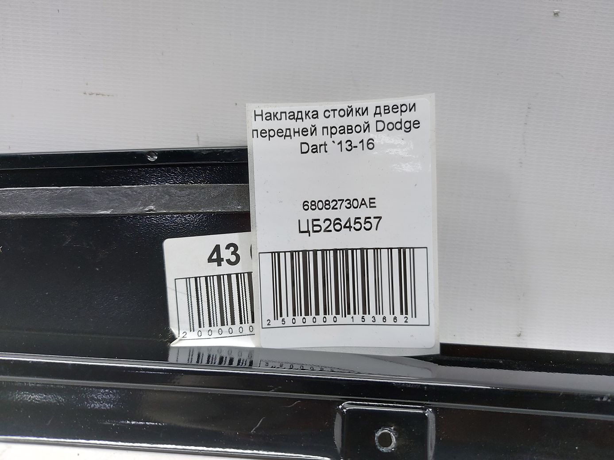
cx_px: 307
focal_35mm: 24
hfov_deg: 71.6
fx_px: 426
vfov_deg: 56.8
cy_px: 230
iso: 100
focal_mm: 5.23
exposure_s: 1/50
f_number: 1.8
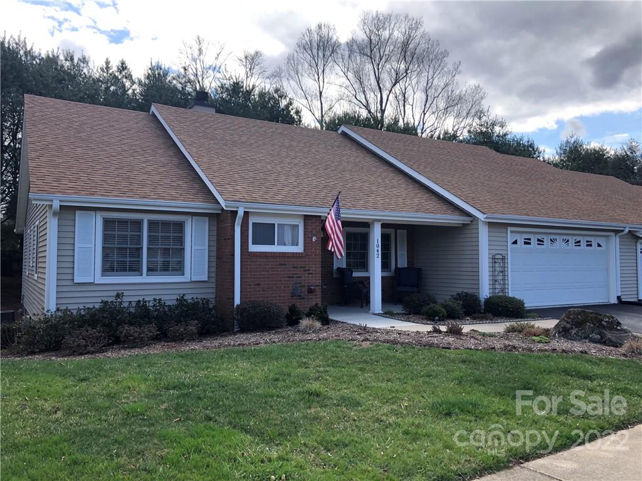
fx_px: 519
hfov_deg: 63.4
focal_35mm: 28
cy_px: 240
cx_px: 321
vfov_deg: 49.7
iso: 20
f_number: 1.8
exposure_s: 1/496
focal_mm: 3.99
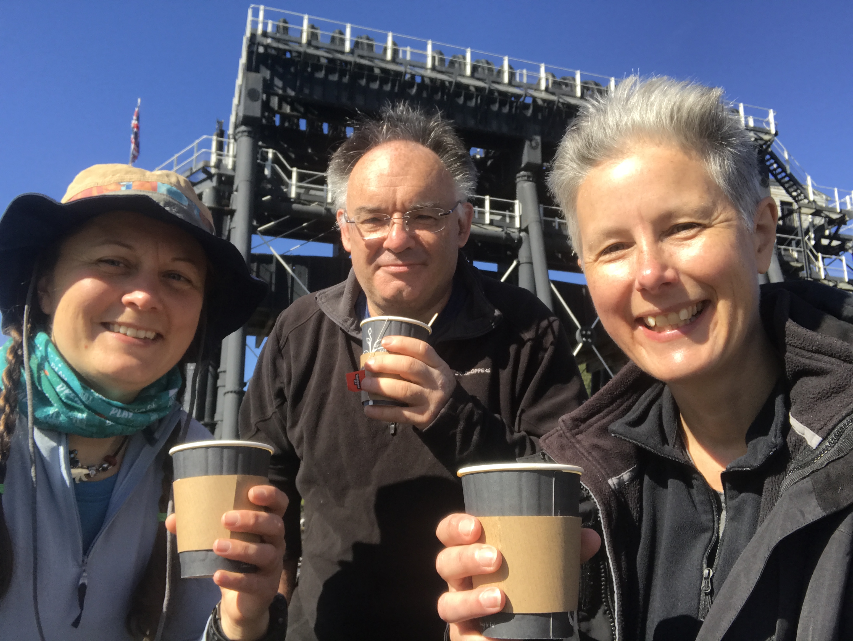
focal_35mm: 32
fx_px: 789
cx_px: 426
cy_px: 320
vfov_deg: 44.2
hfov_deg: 56.8
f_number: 2.2
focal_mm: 2.87
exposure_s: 1/833
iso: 25
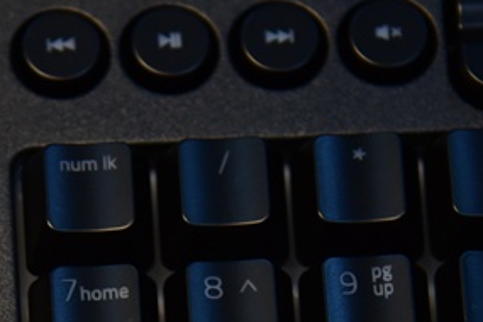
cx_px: 97
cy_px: 396
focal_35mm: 431
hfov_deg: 4.8
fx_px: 5782
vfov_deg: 3.2
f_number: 4
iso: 1600
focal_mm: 120
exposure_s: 1/40
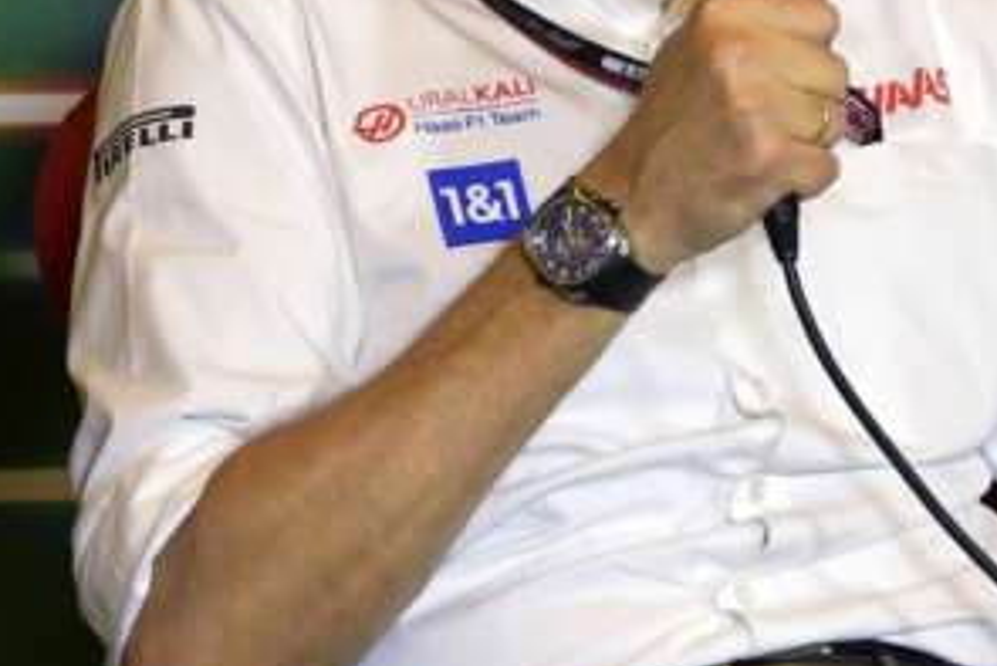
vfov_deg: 3.2
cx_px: 1061
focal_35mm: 429
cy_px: 122
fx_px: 11886
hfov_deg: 4.8
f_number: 6.3
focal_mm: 165
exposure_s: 1/160
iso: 2500
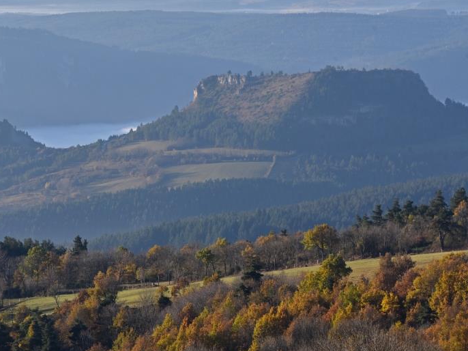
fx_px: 3690
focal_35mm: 273
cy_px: 143
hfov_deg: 7.3
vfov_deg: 5.4
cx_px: 134
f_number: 9
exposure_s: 1/500
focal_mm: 190
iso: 200
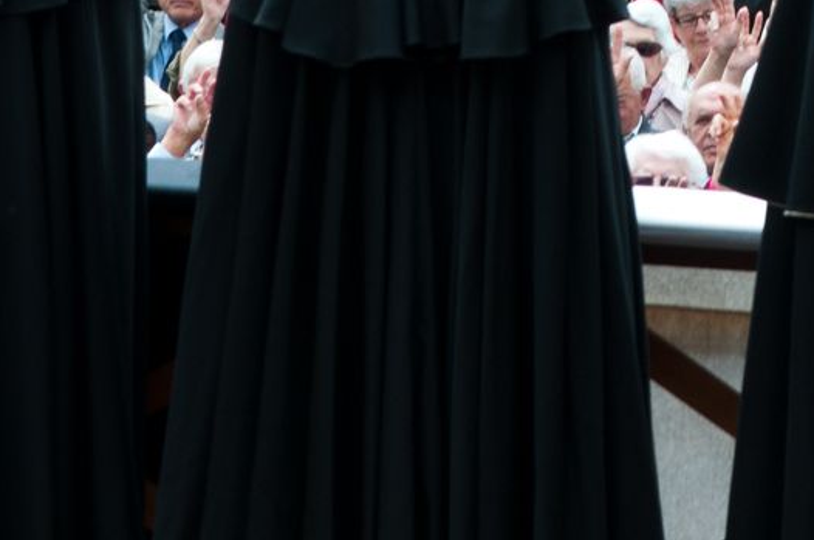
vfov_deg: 3.2
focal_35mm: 424
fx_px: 9572
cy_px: -521
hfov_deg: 4.9
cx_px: 696
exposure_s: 1/160
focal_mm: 70
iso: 100
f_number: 6.3
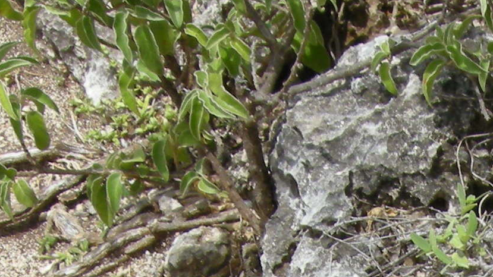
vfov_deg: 6.0
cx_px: 712
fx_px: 2405
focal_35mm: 184
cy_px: 870
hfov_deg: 11.3
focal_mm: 7.5
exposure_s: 1/224
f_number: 6.1
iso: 64
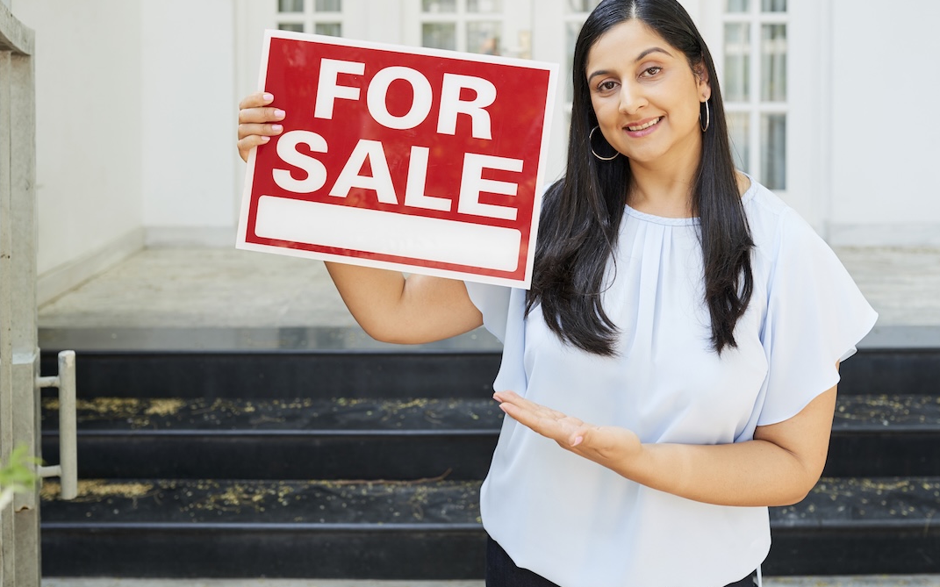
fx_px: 1025
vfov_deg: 32.0
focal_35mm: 40
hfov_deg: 49.3
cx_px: 497
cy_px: 278
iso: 100
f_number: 3.5
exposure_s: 1/160
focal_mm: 35
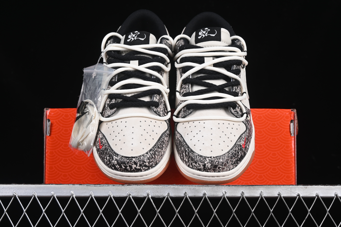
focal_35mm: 75
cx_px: 170
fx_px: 710
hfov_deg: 27.0
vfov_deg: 18.2
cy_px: 114
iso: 160
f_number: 8
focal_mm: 50
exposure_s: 1/80
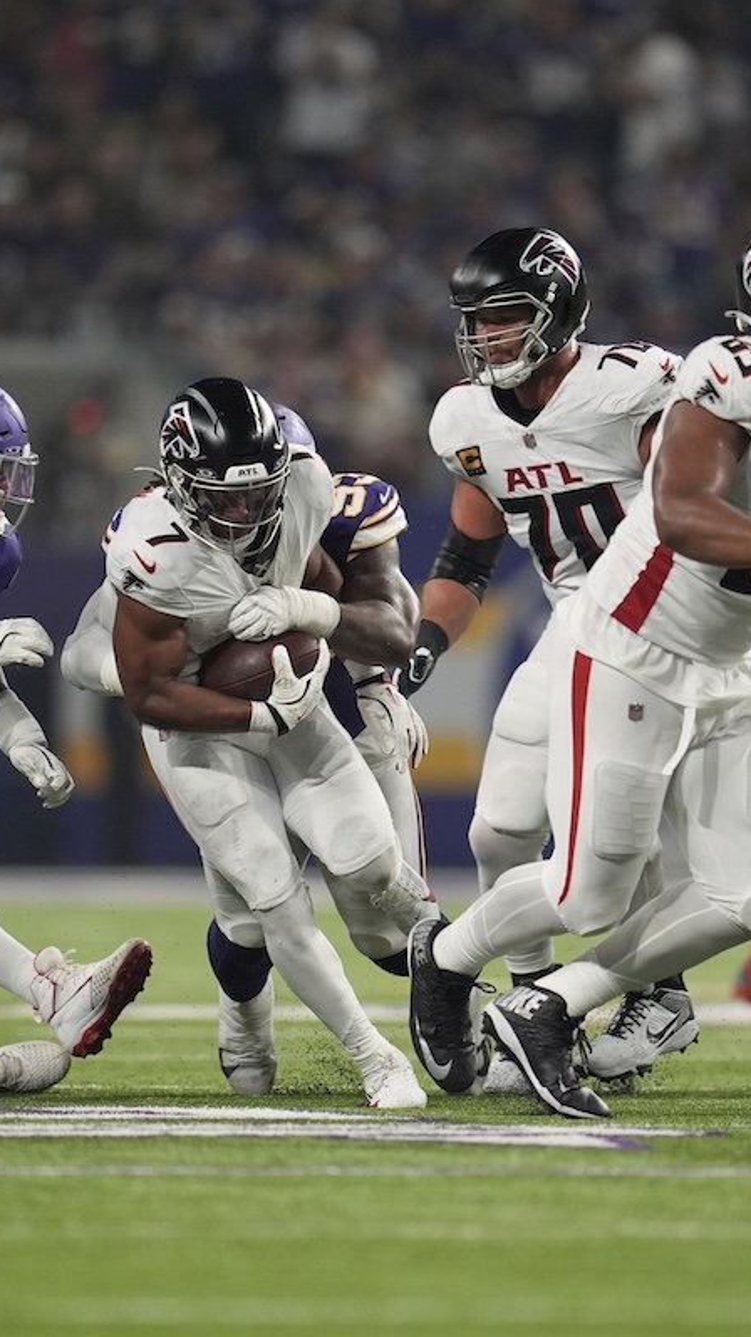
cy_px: 668
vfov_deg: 3.4
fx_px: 22350
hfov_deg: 1.9
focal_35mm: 631
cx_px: 448
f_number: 2.8
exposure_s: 1/2000
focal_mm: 400
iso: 3200
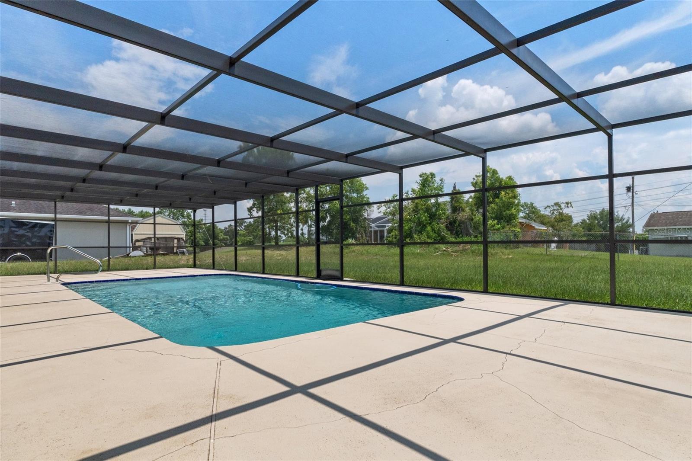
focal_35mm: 20
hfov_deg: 85.4
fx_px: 375
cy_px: 230
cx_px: 346
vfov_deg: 63.2
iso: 640
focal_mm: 13
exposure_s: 1/640
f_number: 8
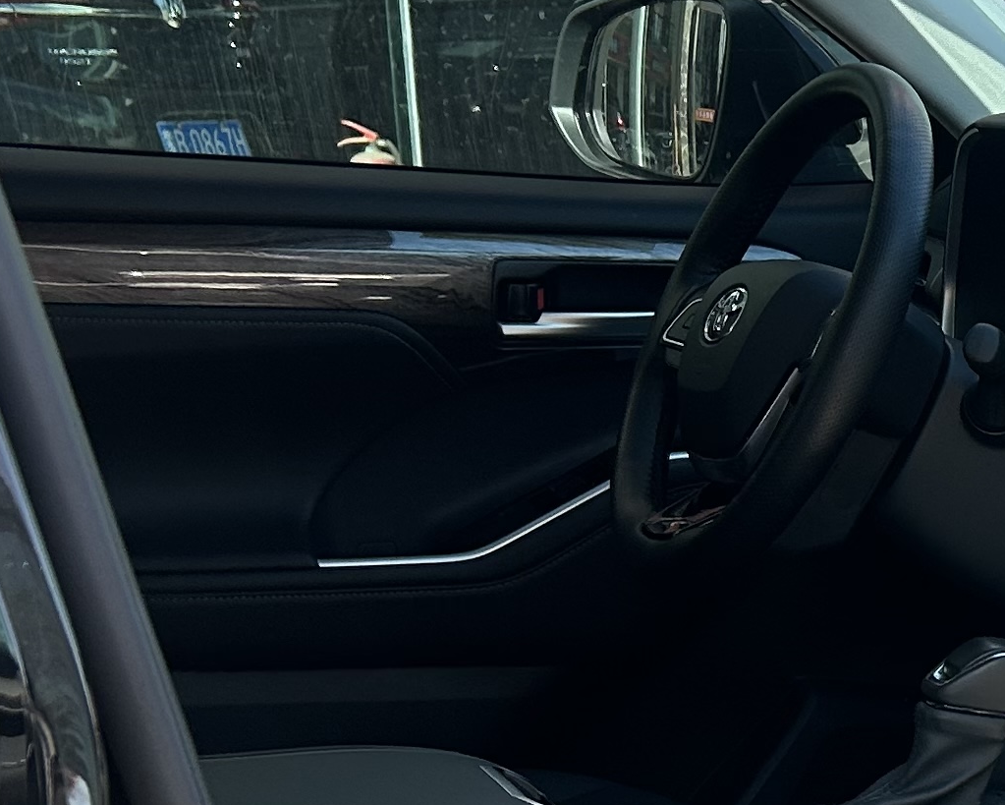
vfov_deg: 15.0
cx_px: 1473
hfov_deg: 17.4
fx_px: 2975
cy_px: 904
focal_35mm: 100
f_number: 1.5
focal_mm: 5.7
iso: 50
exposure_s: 1/439
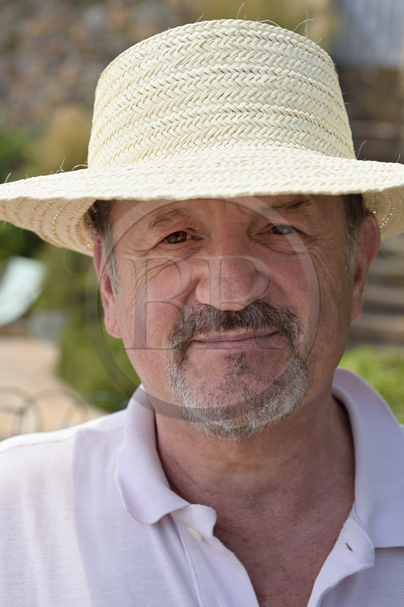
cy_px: 304
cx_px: 202
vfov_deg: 28.9
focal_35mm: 70
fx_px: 1180
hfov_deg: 19.4
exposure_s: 1/500
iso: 200
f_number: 7.1
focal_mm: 70
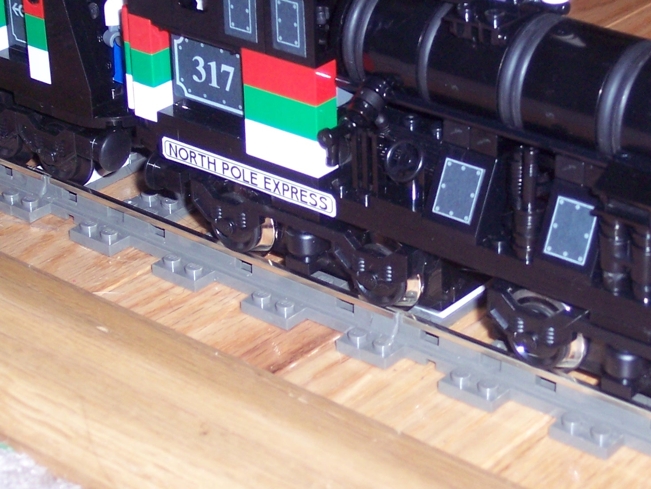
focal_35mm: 101
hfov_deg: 19.4
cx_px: 406
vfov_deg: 14.6
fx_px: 1900
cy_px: 196
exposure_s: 1/60
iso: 140
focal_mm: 10.7
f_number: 3.4
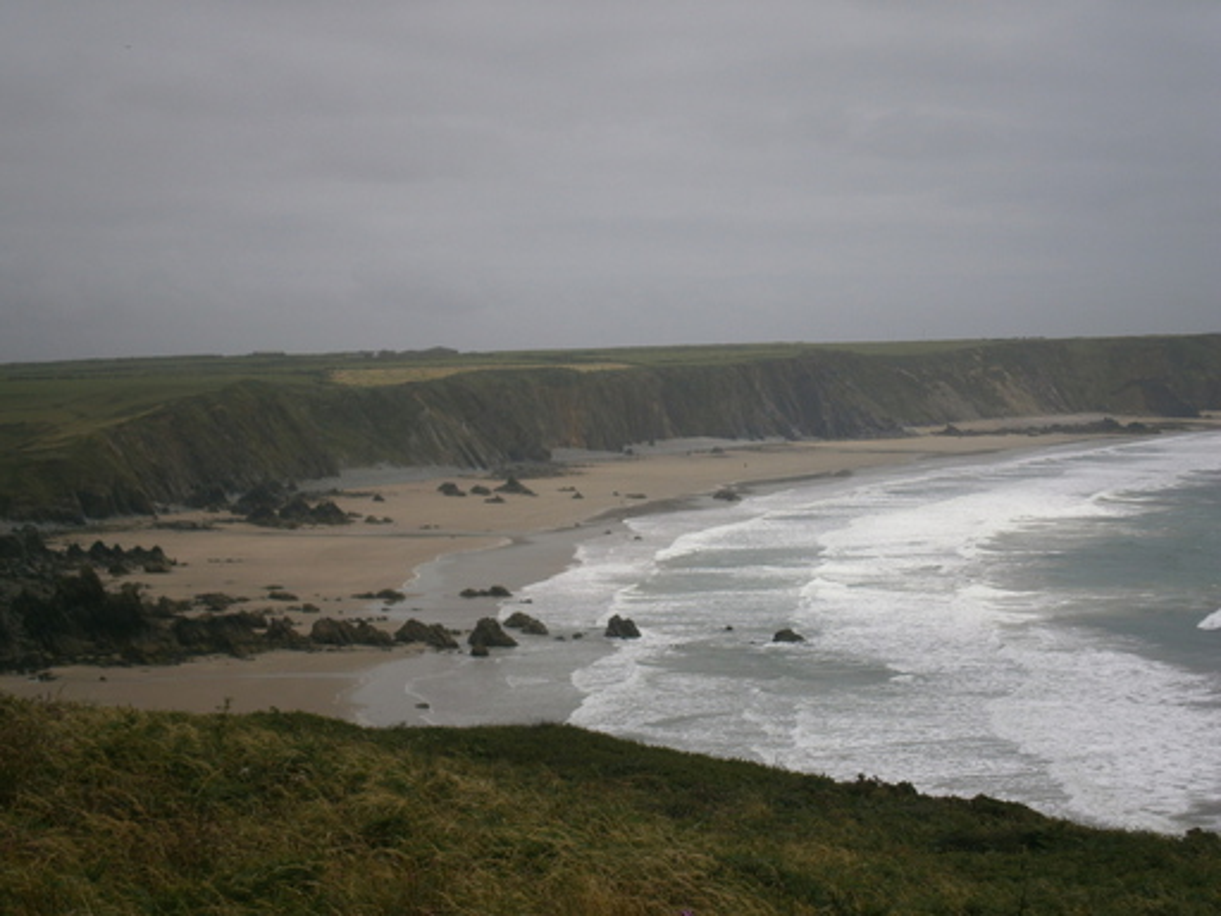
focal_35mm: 73
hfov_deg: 26.7
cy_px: 458
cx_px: 610
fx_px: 2575
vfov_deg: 20.2
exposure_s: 1/250
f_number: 12
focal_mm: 13
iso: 80
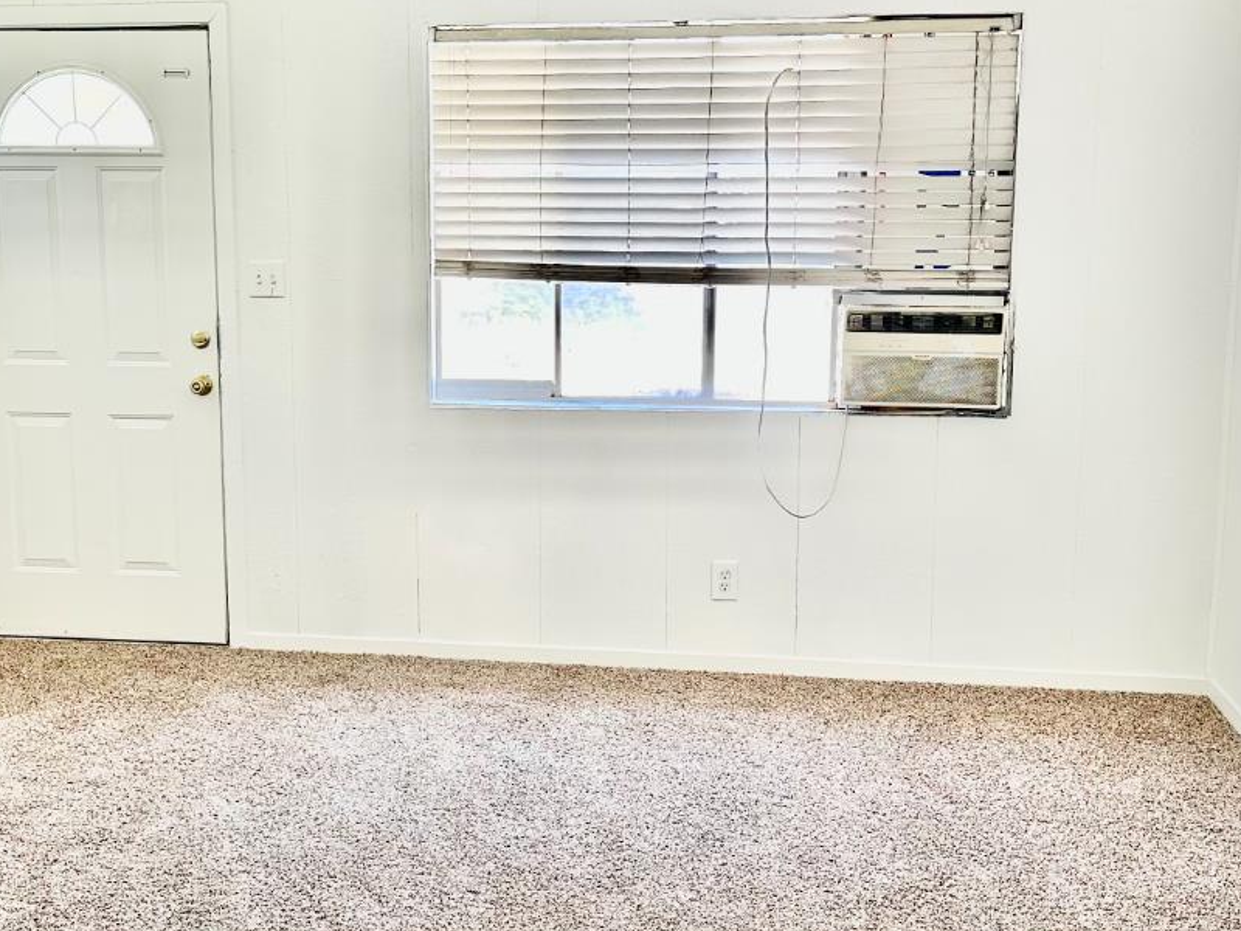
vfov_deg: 32.2
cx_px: 476
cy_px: 434
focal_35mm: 45
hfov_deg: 41.8
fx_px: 1613
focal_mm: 6.86
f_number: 1.78
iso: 160
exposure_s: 1/120
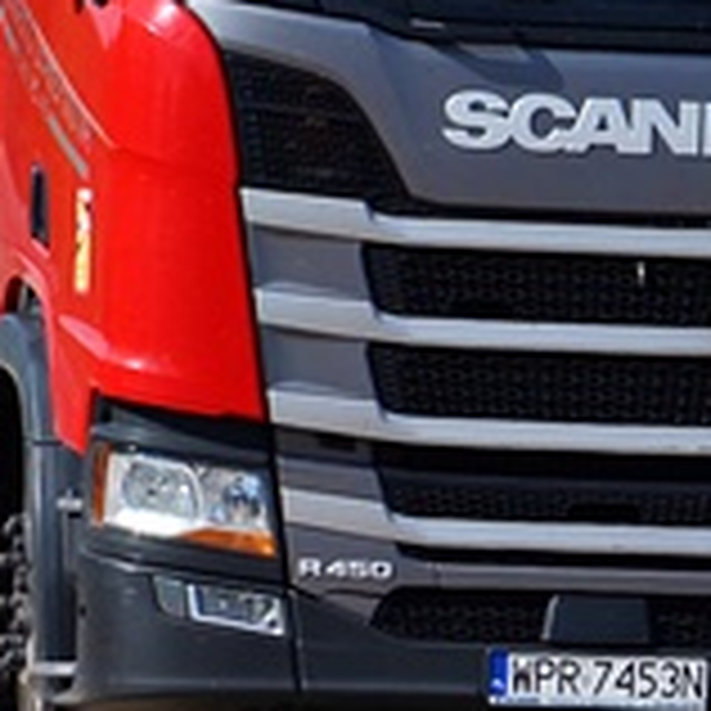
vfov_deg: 0.9
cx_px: 356
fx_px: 44965
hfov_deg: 0.9
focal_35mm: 1935
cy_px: -194
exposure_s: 1/640
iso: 200
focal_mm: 300
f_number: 10
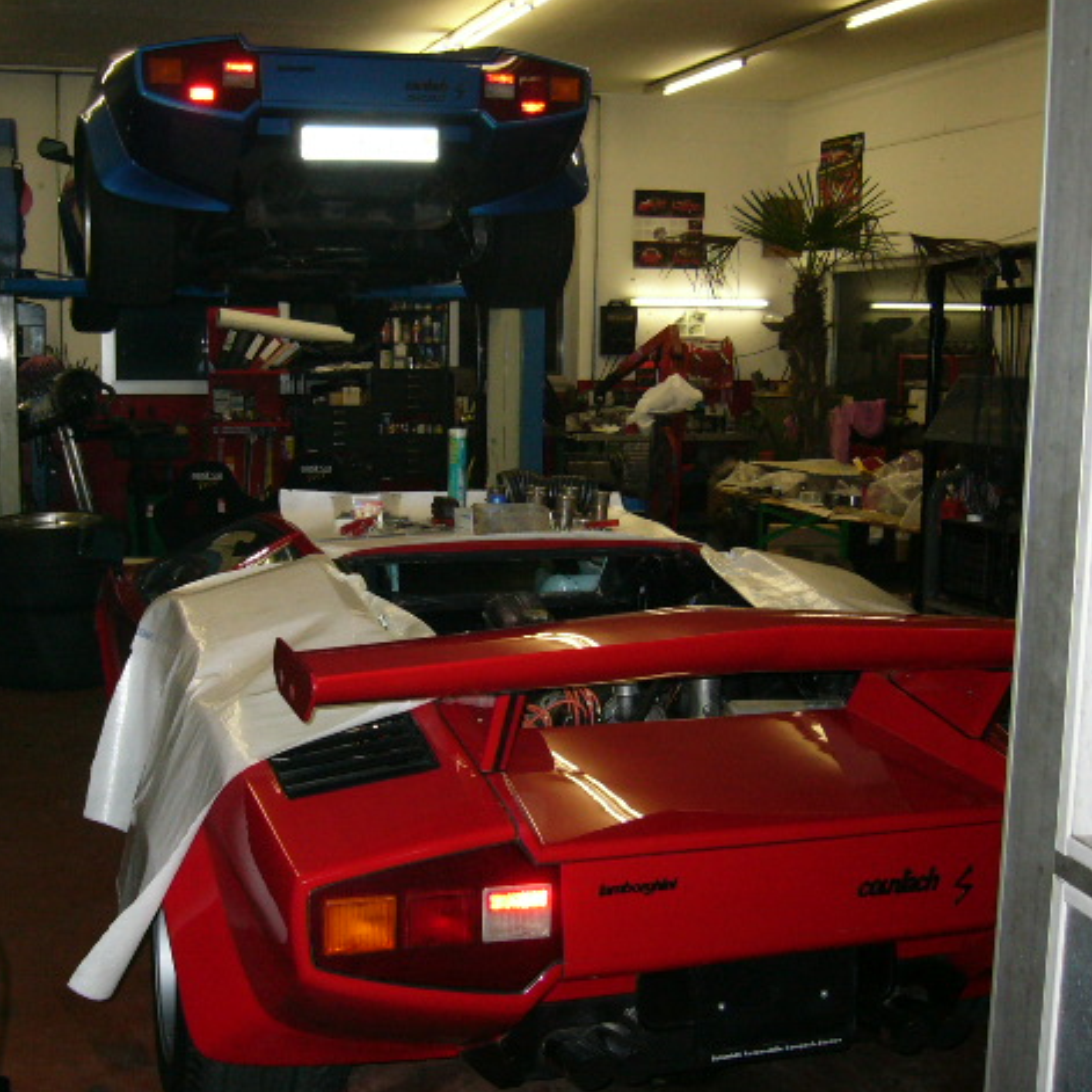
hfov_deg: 39.7
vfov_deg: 40.0
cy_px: 538
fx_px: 1499
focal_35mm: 42
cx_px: 390
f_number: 2.8
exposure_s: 1/60
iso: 200
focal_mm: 5.8
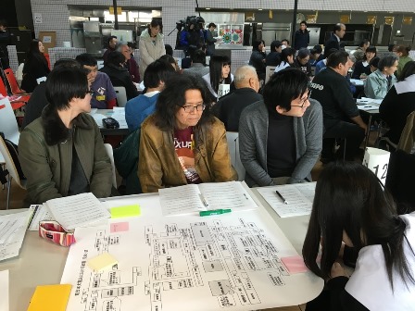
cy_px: 156
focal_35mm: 29
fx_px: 348
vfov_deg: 48.2
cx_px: 208
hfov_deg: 61.7
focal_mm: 4.15
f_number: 2.2
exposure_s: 1/30
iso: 64
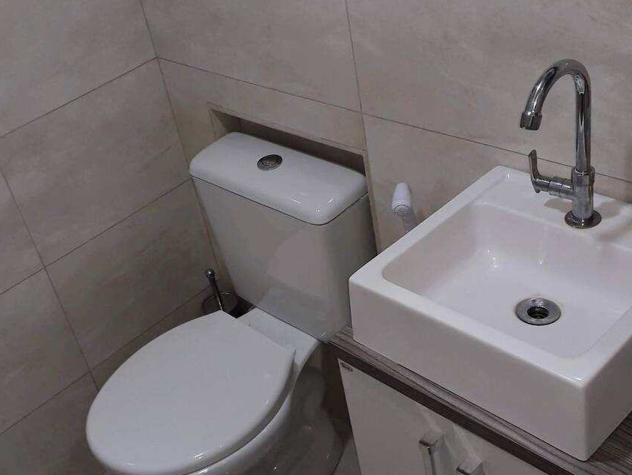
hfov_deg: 41.1
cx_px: 267
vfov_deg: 31.5
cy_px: 240
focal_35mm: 46
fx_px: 840
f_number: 1.9
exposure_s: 1/40
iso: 50
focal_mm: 3.6
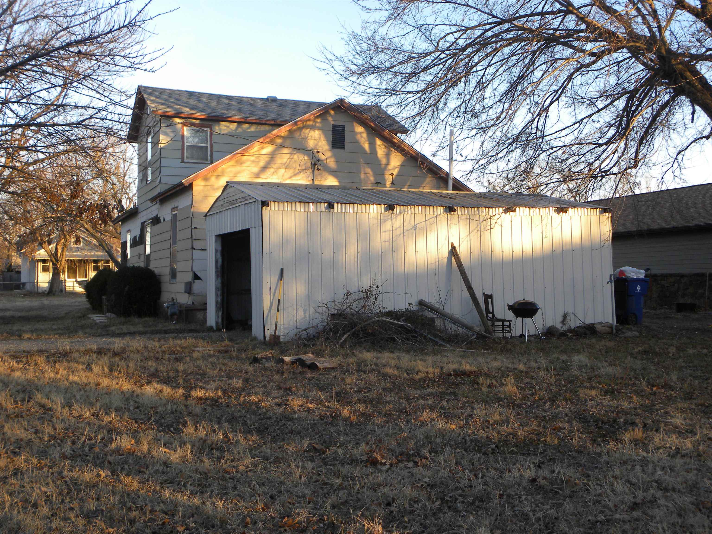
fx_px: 843
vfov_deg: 35.1
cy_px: 267
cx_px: 356
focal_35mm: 41
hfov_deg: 45.8
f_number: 3.2
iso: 64
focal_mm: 7.3
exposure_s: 1/100
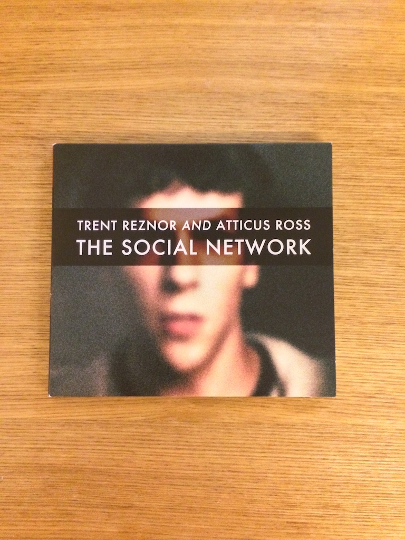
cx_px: 202
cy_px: 270
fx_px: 468
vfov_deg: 60.0
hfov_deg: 46.8
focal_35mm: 30
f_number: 2.2
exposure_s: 1/17
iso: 1000
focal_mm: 4.12
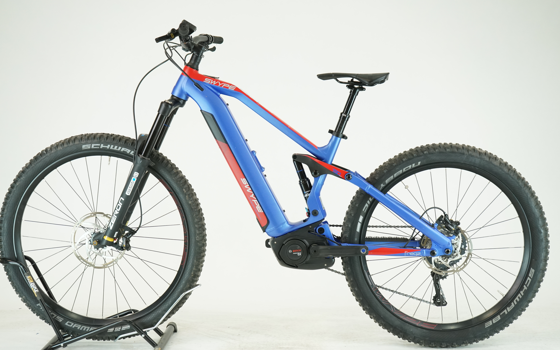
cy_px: 173
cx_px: 275
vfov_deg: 24.0
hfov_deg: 37.5
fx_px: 824
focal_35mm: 54
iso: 1600
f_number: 5.6
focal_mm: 52
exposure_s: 1/200
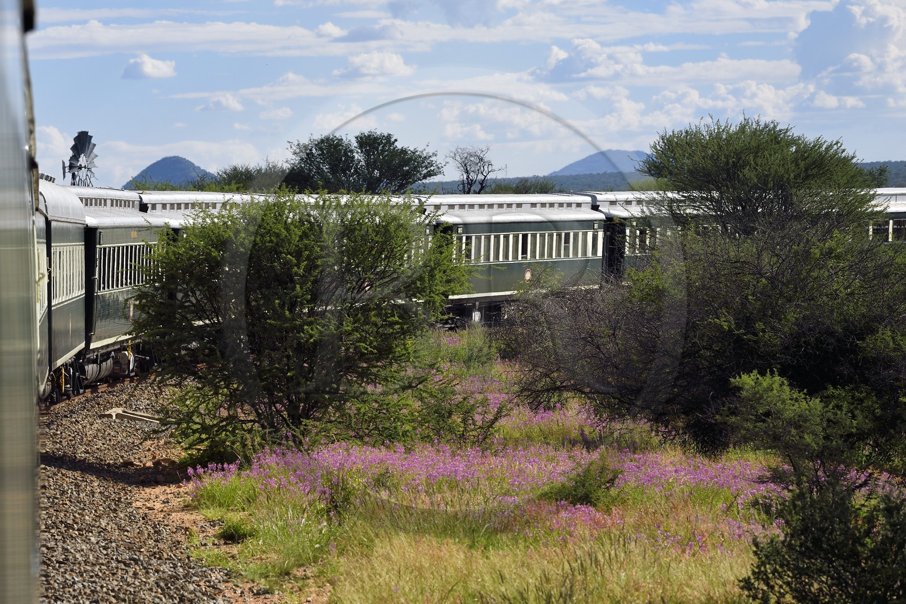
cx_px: 453
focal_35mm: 200
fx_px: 5032
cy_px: 302
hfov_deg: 10.3
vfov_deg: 6.9
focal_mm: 200
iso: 200
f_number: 9
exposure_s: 1/640
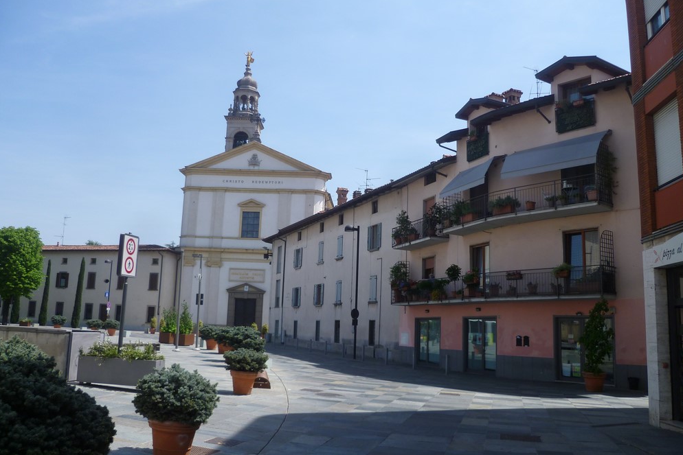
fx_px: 569
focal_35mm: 30
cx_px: 346
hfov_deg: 61.9
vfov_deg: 43.6
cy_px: 240
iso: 80
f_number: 2.8
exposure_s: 1/800
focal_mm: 5
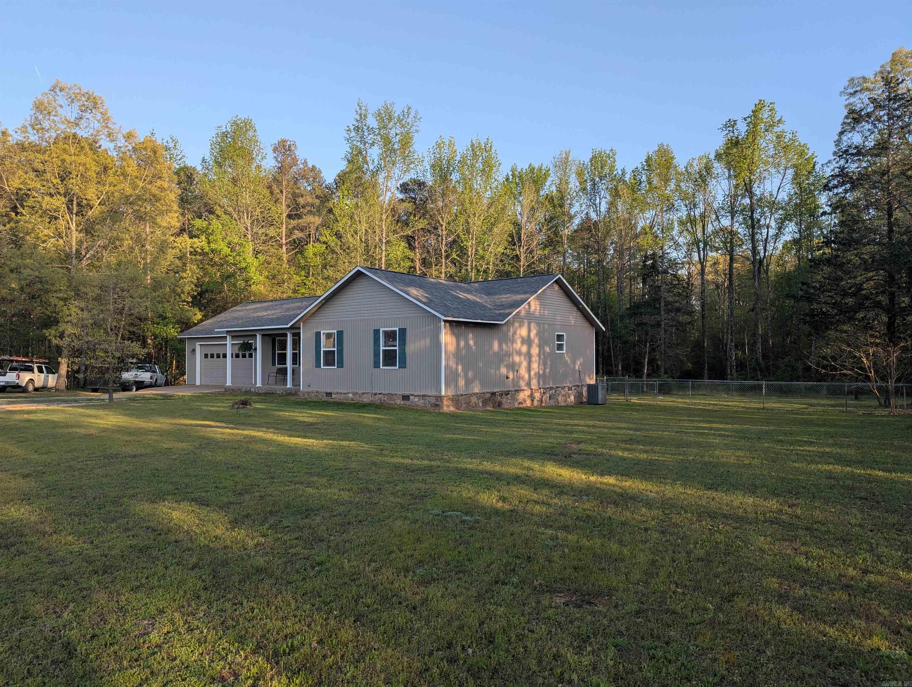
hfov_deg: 71.5
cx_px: 456
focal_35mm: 24
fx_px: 633
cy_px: 344
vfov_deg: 56.9
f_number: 1.85
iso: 48
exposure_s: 1/572
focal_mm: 6.81
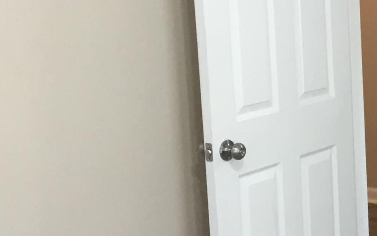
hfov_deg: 19.1
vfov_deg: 13.4
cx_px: 534
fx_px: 1007
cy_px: 121
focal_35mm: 98
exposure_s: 1/30
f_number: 2.4
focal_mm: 3.3
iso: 64
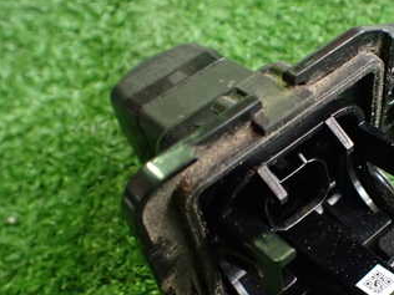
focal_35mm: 57
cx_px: 312
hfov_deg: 32.9
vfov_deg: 25.5
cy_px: 197
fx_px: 649
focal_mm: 5.4
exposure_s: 1/60
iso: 800
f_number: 2.3
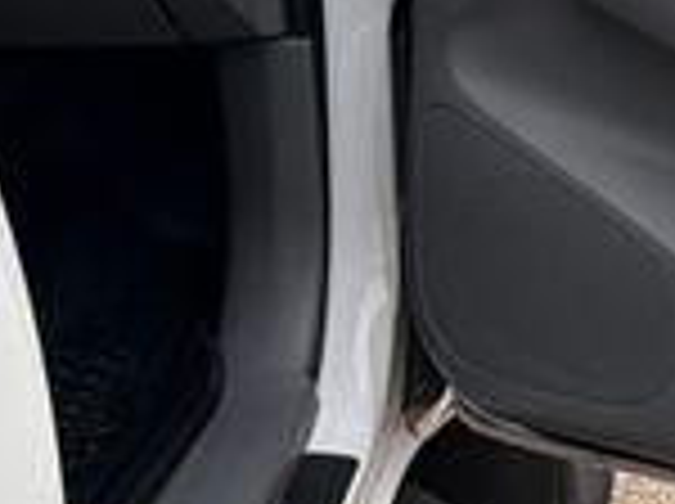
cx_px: 999
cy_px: -256
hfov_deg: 16.3
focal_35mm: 111
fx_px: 2161
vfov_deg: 12.6
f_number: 1.6
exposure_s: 1/1001
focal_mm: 5.96
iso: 64
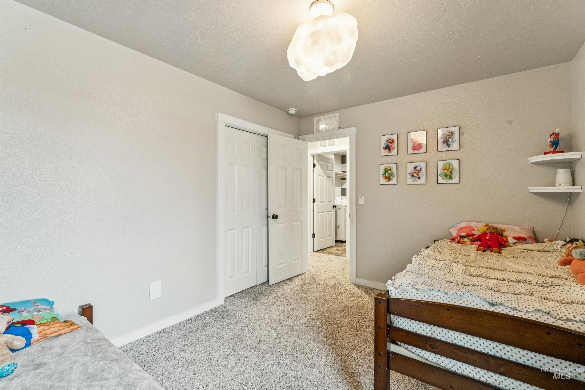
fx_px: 257
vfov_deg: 74.4
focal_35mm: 16
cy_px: 195
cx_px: 292
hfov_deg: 97.5
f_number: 13
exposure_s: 1/2
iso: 400
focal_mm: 15.8
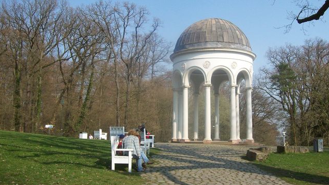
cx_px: 166
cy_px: 75
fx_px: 349
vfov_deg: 29.6
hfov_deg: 50.5
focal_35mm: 40
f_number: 4.8
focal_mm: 6
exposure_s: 1/410
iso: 80
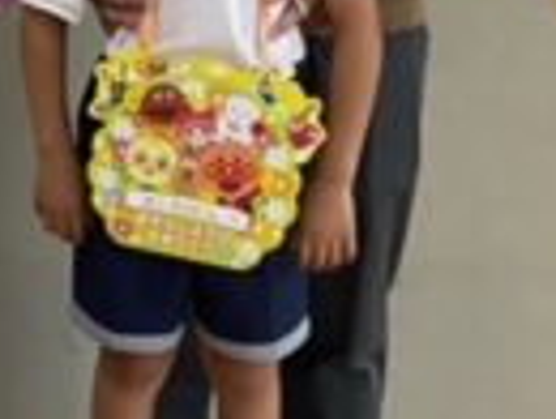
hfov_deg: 18.4
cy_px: -26
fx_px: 1545
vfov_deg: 15.1
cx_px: -248
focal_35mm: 96
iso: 160
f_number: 1.8
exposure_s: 1/50
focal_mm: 4.25
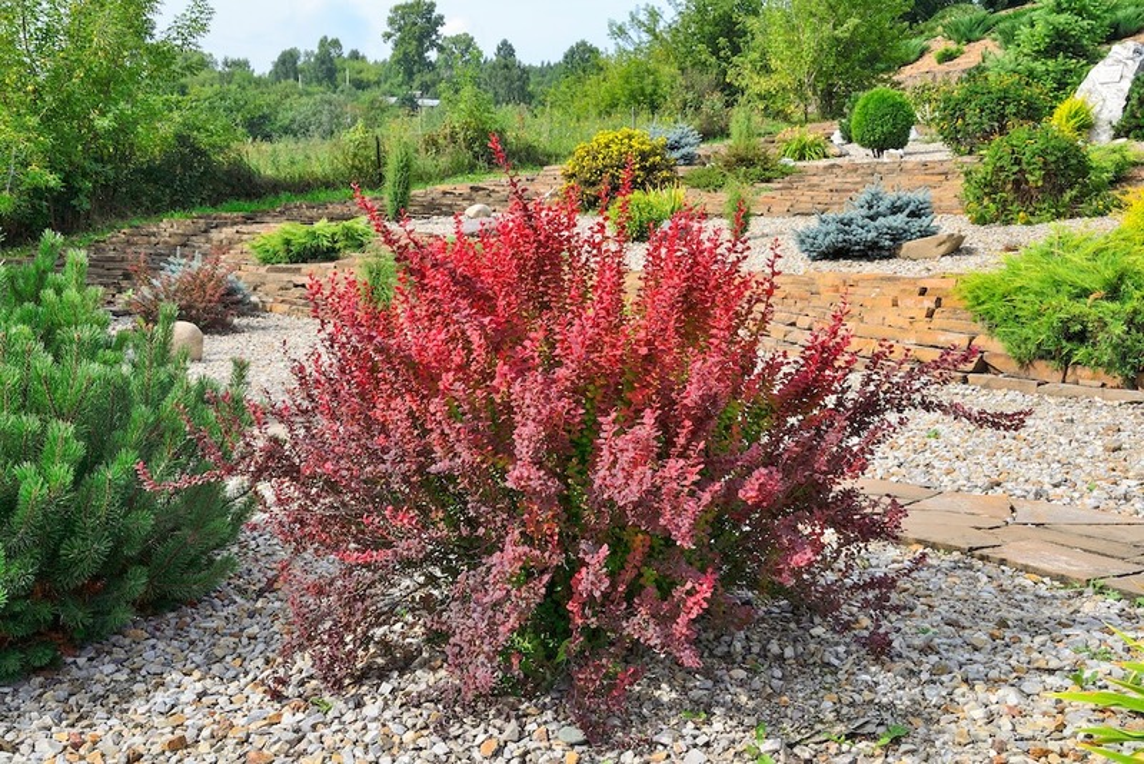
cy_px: 382
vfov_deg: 29.9
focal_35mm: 45
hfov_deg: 43.6
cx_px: 572
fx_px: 1430
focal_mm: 30
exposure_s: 1/100
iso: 100
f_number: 11
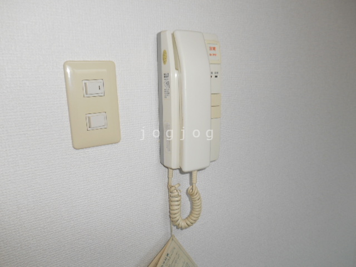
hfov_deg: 67.3
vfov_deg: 53.1
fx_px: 267
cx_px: 178
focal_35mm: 26
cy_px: 134
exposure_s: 1/30
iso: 80
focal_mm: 4.7
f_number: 3.4
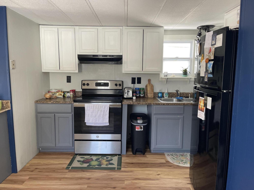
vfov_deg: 54.9
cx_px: 127
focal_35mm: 25
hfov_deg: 69.4
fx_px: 183
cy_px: 95
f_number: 1.6
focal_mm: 5.1
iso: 125
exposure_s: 1/121
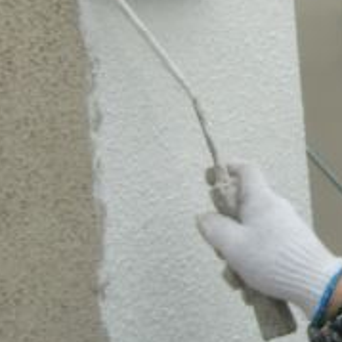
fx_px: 1062
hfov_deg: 17.9
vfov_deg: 18.2
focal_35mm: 95
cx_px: 336
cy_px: 84
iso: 64
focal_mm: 4.3
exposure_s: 1/250
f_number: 3.2
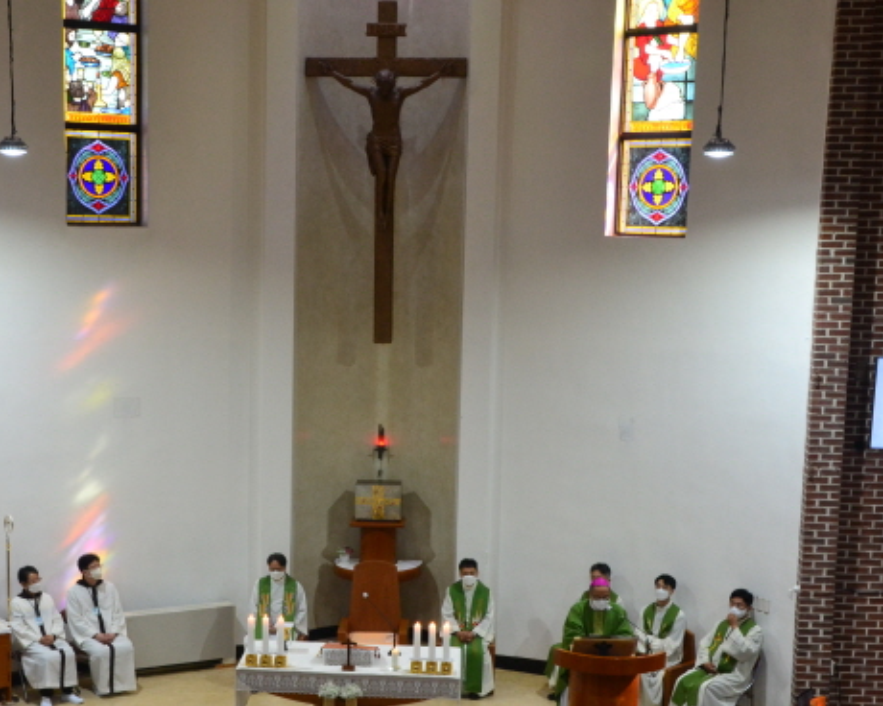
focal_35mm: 61
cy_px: 425
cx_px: 338
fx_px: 1594
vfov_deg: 24.9
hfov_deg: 30.8
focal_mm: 28
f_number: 14
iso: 1600
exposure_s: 1/20
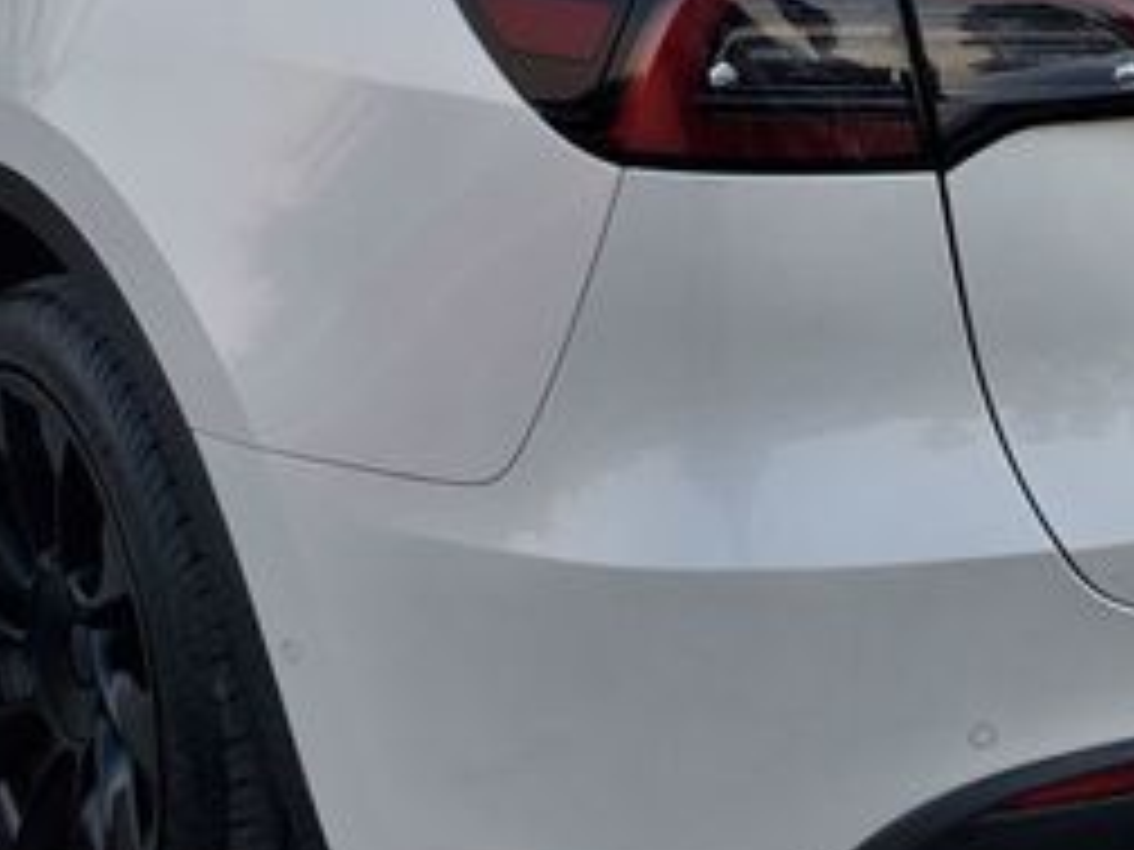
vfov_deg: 22.0
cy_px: 198
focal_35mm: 66
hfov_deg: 29.4
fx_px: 2162
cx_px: 608
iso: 125
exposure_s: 1/120
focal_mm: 4.3
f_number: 2.4
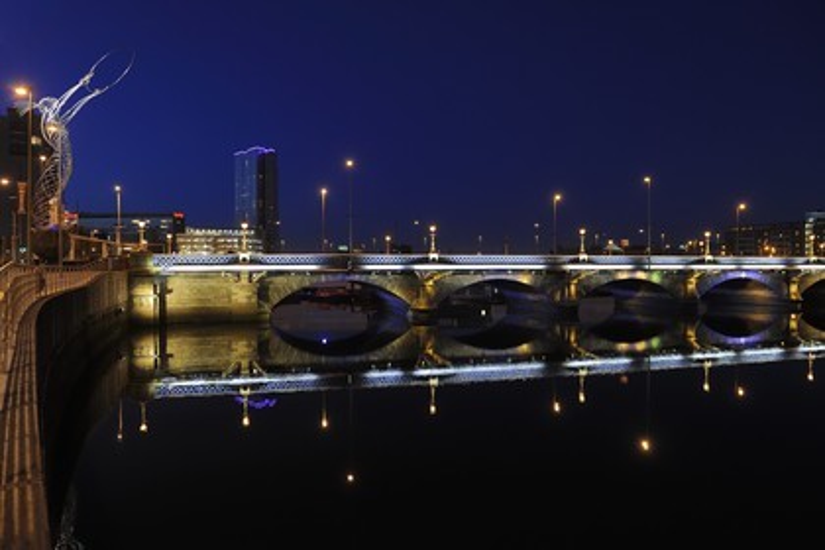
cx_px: 412
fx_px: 550
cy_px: 275
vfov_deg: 53.1
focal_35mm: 24
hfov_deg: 73.7
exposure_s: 1/15
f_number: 4.5
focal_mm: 24
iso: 1600
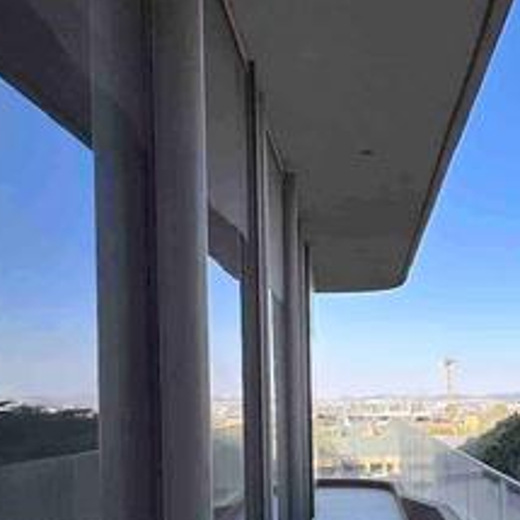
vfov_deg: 35.7
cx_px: 660
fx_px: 782
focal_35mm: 46
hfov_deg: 30.0
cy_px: 411
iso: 40
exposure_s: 1/1289
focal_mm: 2.22
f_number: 2.2
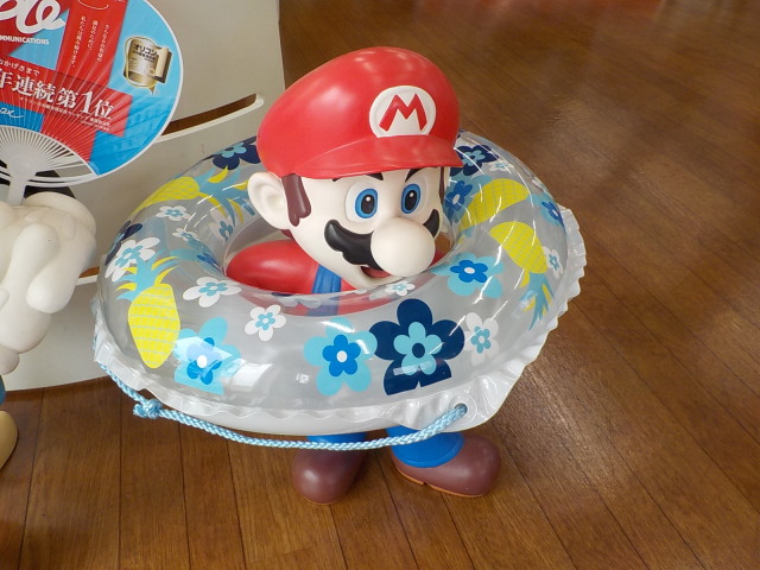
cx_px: 380
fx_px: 659
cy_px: 285
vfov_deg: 46.8
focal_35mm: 30
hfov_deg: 60.0
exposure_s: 1/160
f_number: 3.3
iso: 125
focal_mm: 4.1
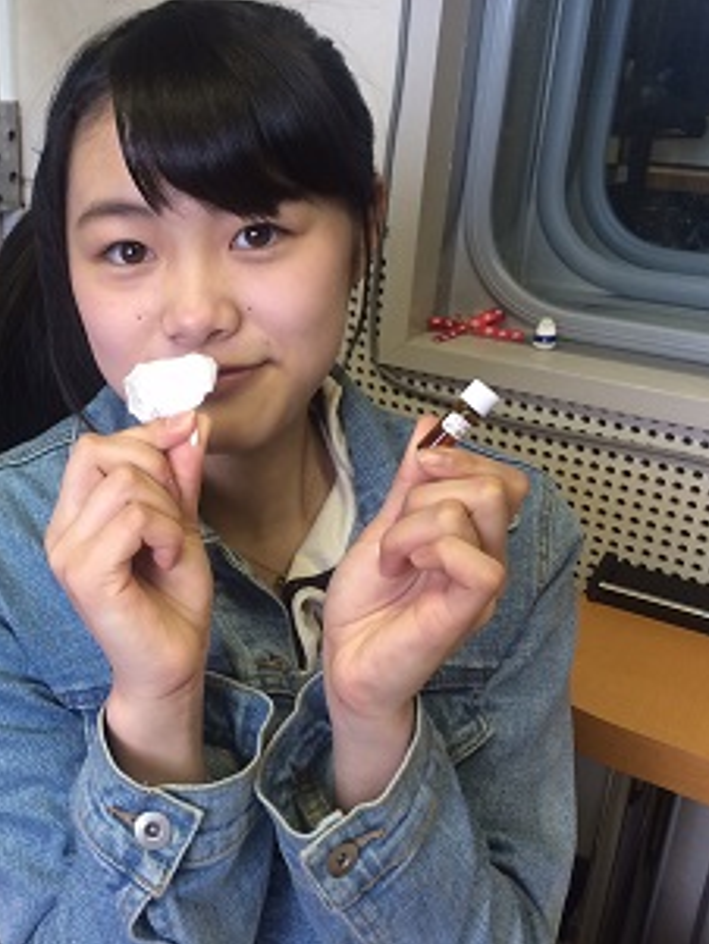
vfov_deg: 47.8
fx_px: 1064
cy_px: 472
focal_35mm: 39
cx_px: 162
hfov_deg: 35.9
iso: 50
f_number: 2.2
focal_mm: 4.15
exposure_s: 1/33
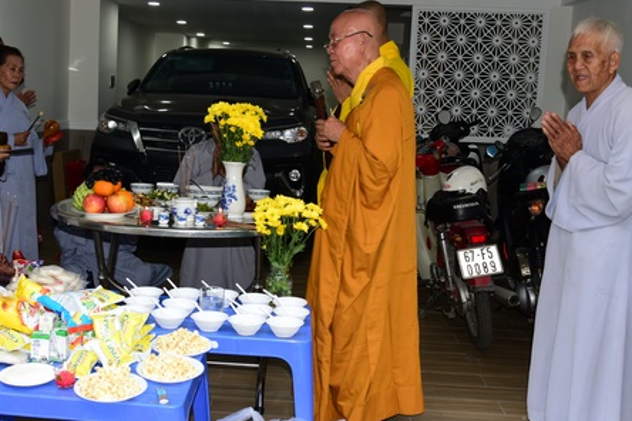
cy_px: 198
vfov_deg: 32.6
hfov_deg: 47.1
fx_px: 720
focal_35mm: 41
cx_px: 253
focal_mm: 28
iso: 400
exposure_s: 1/80
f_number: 5
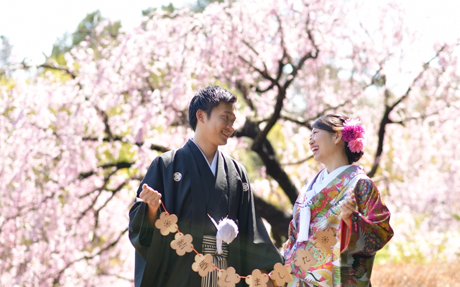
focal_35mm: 104
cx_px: 241
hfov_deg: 20.0
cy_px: 154
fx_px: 1304
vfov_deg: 12.6
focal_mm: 85
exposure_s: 1/320
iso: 100
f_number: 2.8
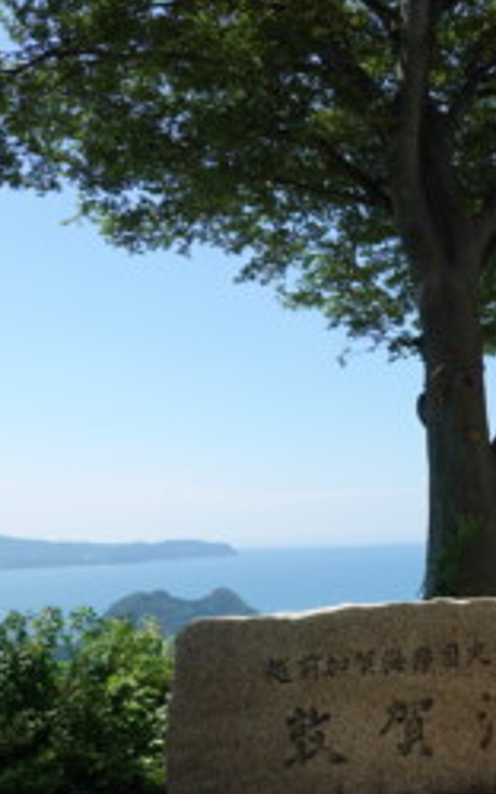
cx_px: 347
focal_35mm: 44
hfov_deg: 28.9
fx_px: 953
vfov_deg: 45.2
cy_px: 448
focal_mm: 9
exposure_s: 1/400
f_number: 5.6
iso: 125
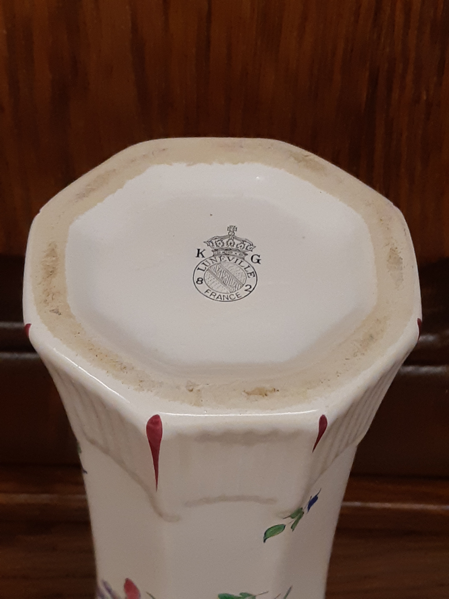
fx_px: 450
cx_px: 224
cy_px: 300
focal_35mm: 26
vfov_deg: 67.3
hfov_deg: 53.1
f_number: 1.7
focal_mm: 3.93
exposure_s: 1/50
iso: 250
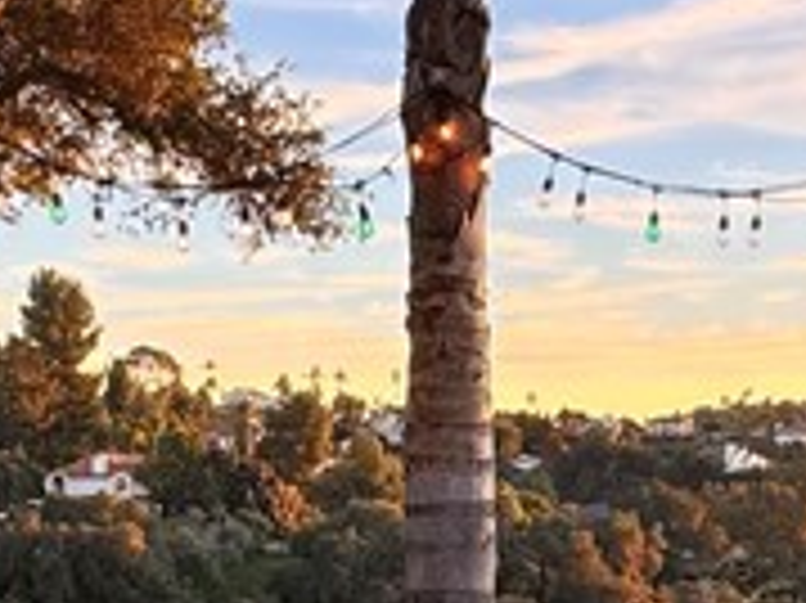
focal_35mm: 80
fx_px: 1861
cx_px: 477
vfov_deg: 18.4
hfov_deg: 24.4
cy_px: 338
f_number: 2.2
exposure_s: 1/174
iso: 40
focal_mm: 2.22
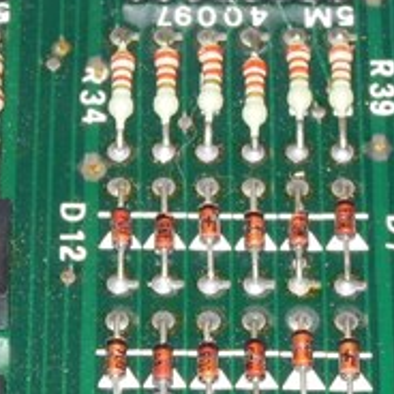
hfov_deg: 12.3
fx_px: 1829
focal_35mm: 142
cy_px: 182
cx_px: 128
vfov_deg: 12.3
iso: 200
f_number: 4.3
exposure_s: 1/60
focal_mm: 11.7
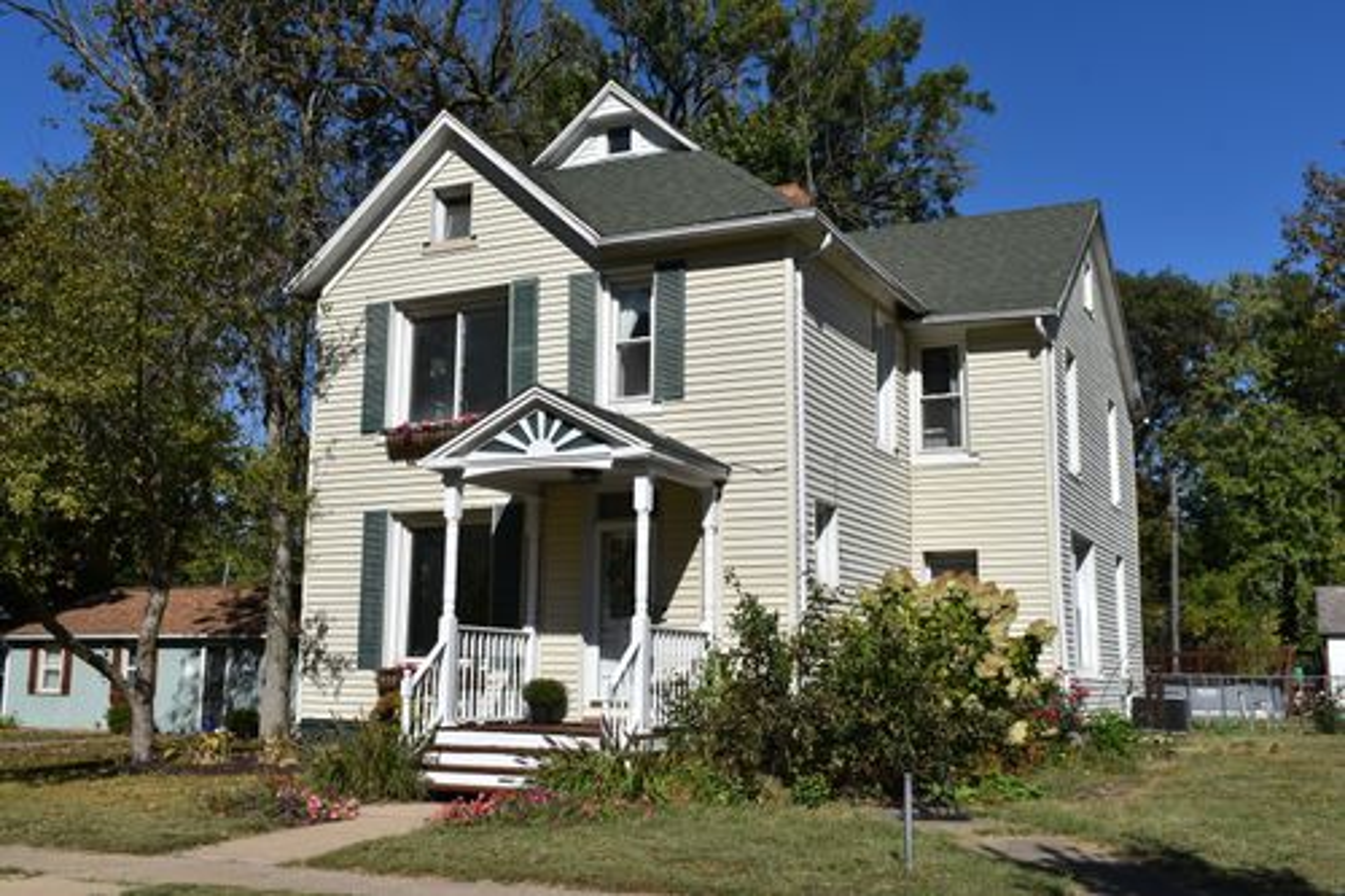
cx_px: 672
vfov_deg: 36.8
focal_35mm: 36
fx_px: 1344
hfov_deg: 53.1
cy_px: 448
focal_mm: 24
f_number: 10
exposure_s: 1/400
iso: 100
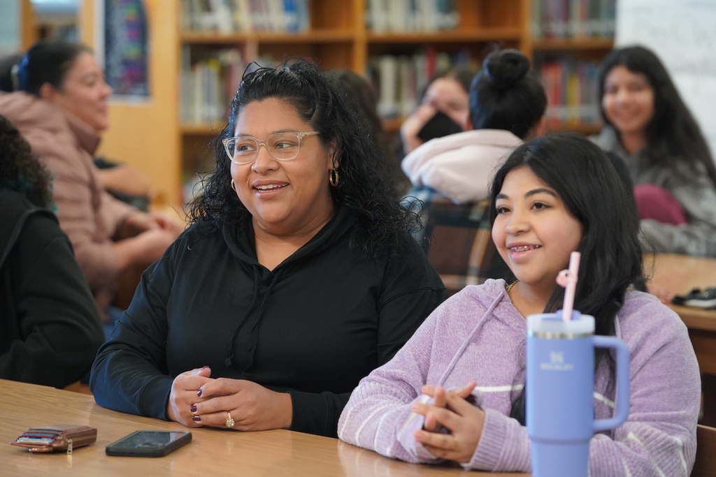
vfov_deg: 9.5
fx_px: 2864
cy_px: 238
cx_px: 358
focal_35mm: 144
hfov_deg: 14.2
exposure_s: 1/160
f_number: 4
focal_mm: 144
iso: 6400
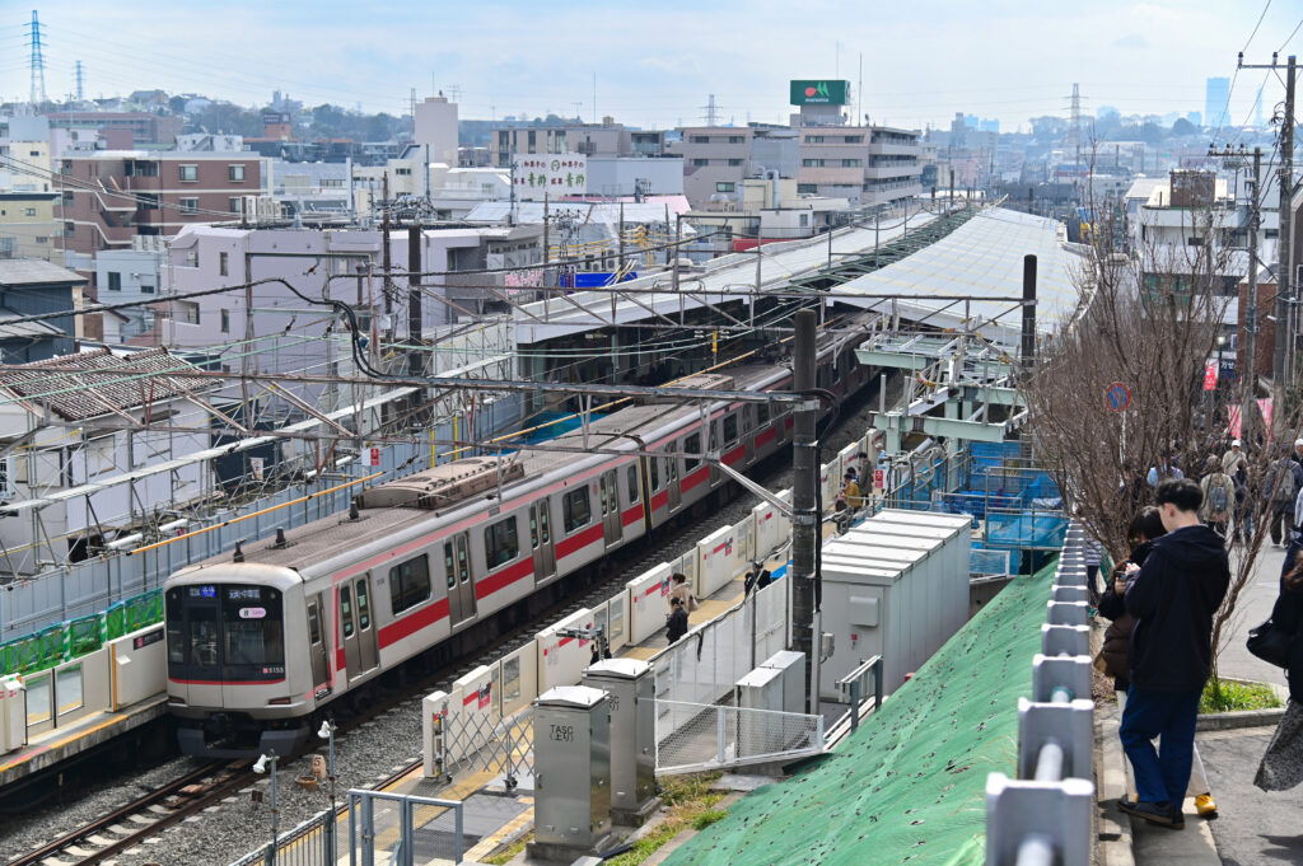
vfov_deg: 24.6
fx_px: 1989
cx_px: 652
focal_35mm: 55
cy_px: 433
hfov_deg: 36.3
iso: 100
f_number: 4.5
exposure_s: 1/640
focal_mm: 55
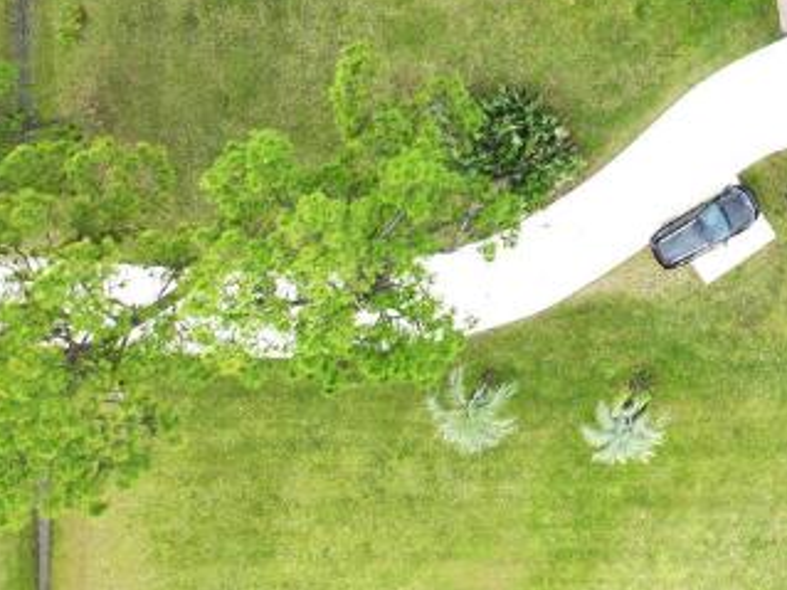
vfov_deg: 16.9
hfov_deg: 21.1
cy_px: -351
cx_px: 1204
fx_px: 1750
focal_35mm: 77
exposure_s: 1/25
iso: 100
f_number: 2.8
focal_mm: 12.29
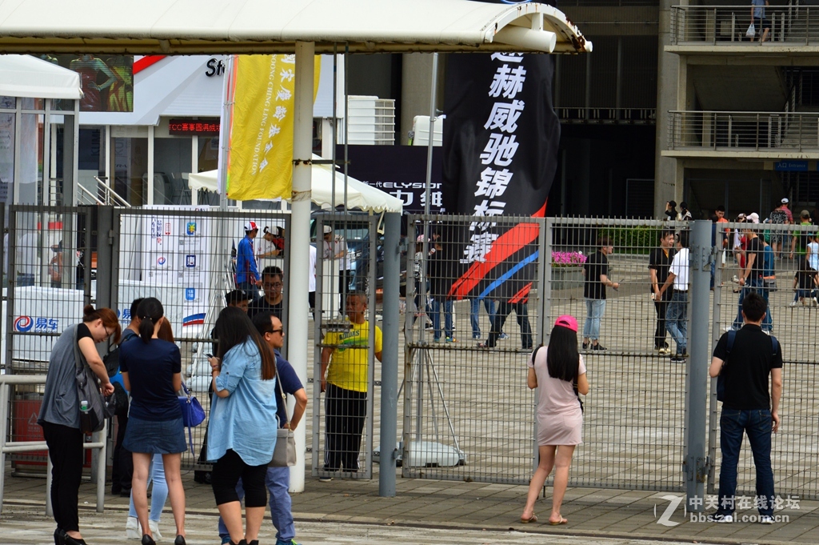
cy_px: 272
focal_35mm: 147
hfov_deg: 14.0
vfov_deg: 9.3
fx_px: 3341
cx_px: 410
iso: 400
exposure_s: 1/500
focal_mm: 98
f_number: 11
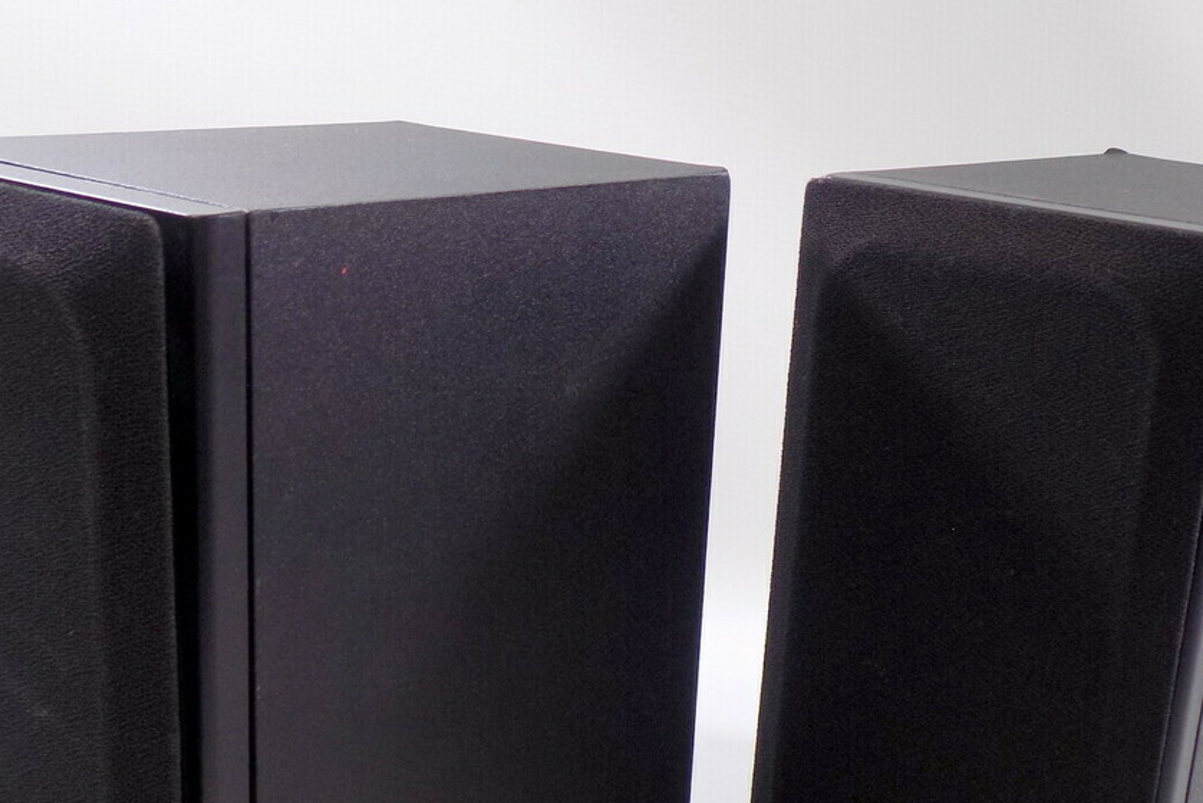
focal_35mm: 54
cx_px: 672
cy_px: 618
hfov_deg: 36.8
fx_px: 1805
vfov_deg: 24.7
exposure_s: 1/30
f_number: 3.4
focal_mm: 6.1
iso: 125
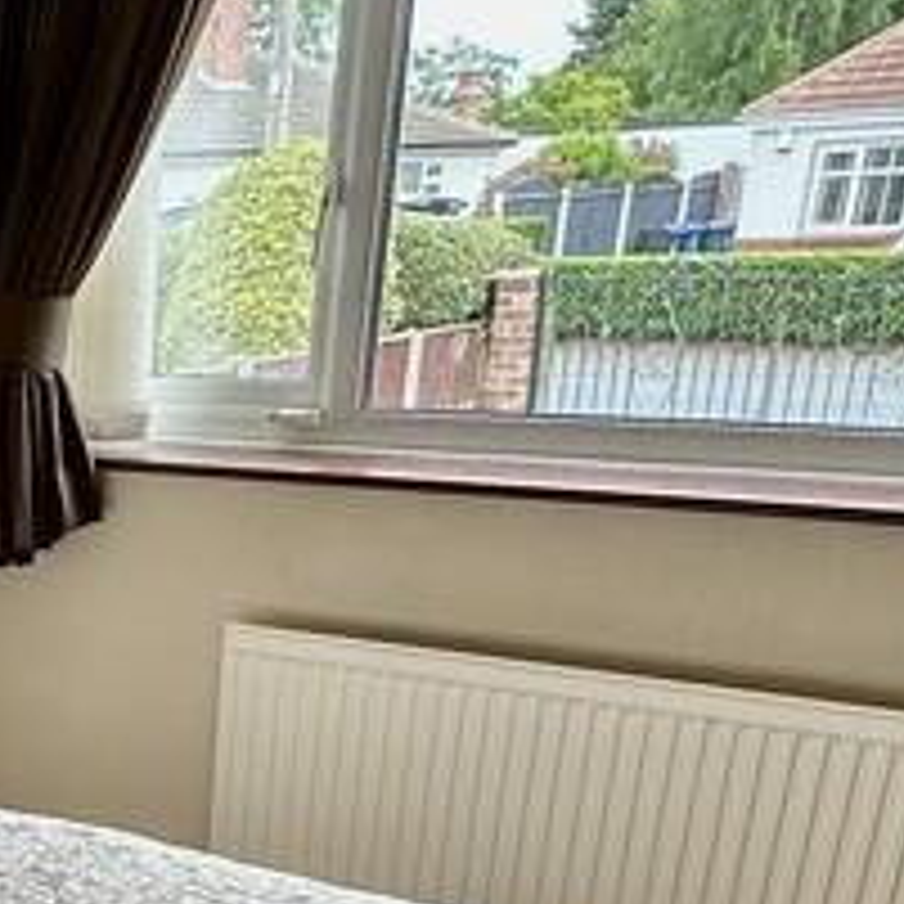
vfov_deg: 24.6
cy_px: 1093
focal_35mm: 63
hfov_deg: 24.0
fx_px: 1861
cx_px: -265
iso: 40
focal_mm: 2.22
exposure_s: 1/107
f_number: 2.2
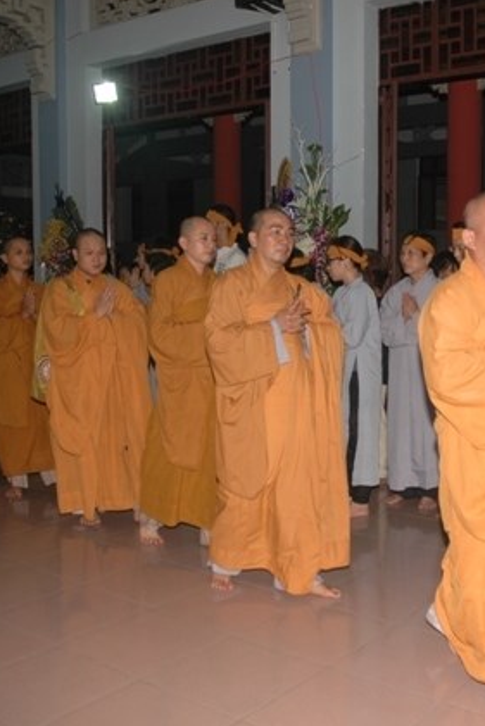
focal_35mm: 41
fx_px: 828
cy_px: 362
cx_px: 354
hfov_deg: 32.1
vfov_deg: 47.4
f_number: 4
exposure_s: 1/60
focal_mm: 18
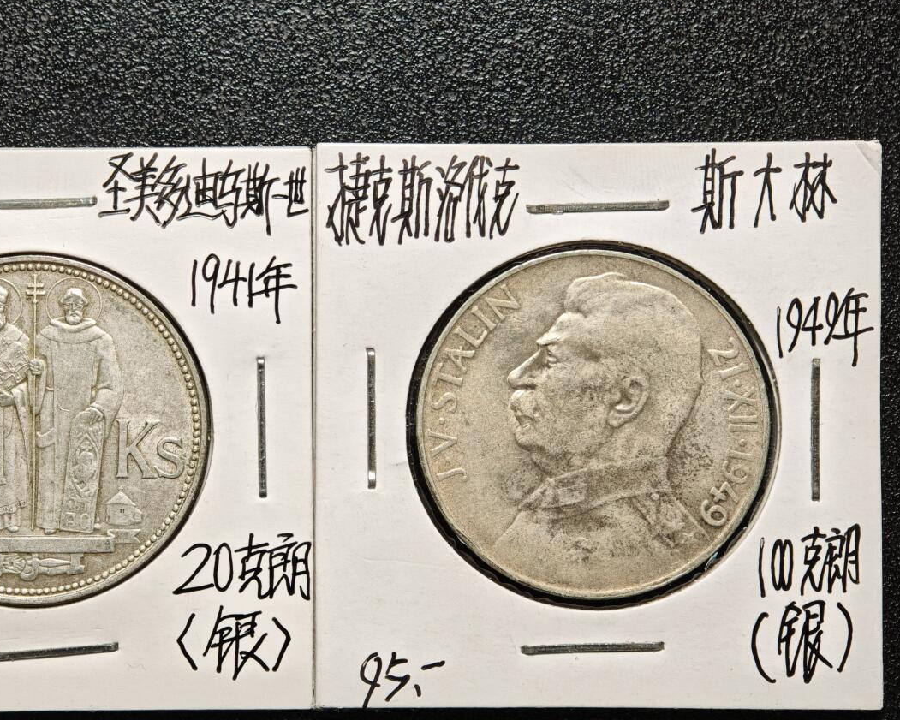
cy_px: 375
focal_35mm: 78
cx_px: 313
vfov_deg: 19.7
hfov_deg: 24.3
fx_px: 2078
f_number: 2
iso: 640
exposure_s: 1/112
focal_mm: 9
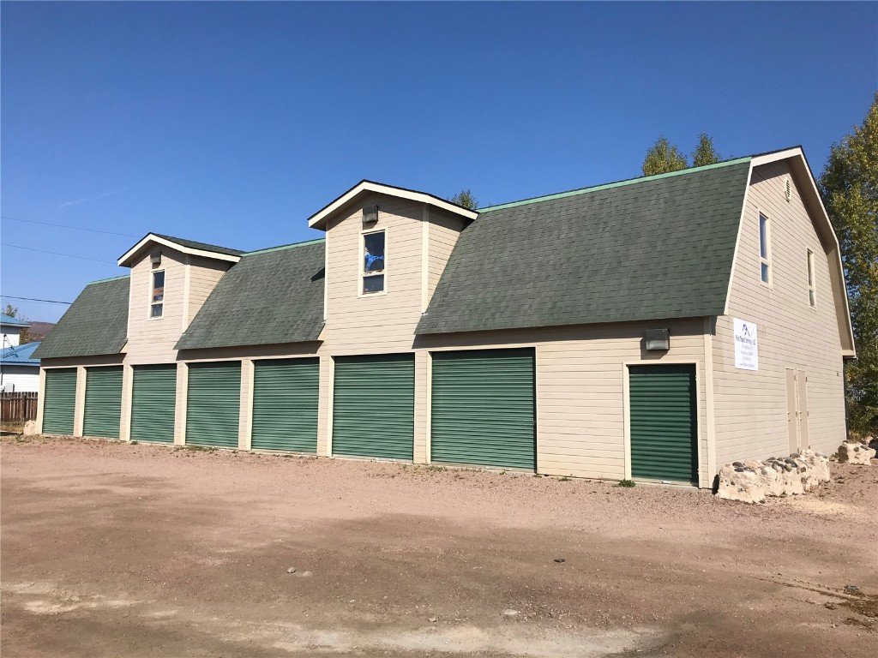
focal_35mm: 28
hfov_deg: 63.4
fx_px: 710
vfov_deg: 49.7
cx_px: 439
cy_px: 329
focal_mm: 3.99
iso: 20
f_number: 1.8
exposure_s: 1/3546
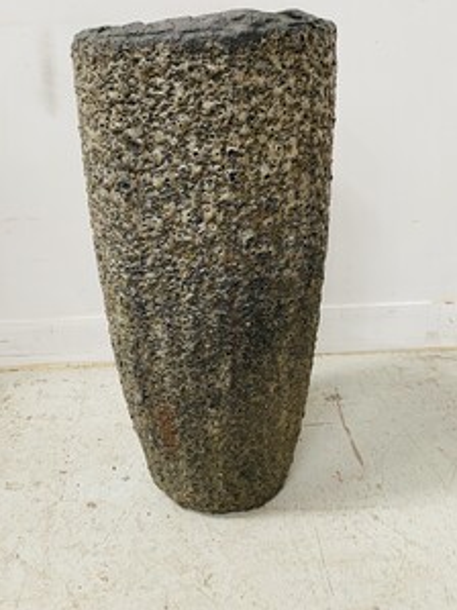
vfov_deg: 58.1
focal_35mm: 31
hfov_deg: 45.2
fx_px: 546
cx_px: 191
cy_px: 257
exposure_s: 1/60
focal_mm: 4.25
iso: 125
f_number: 1.8
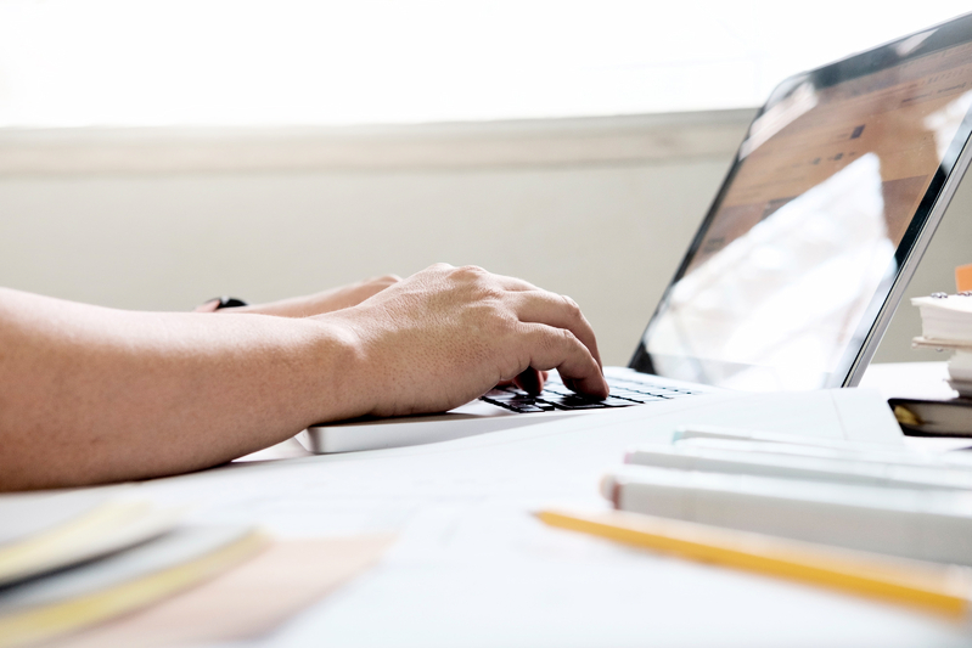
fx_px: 1431
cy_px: 324
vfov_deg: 25.5
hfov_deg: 37.5
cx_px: 486
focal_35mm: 53
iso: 400
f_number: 4
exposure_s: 1/60
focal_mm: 35
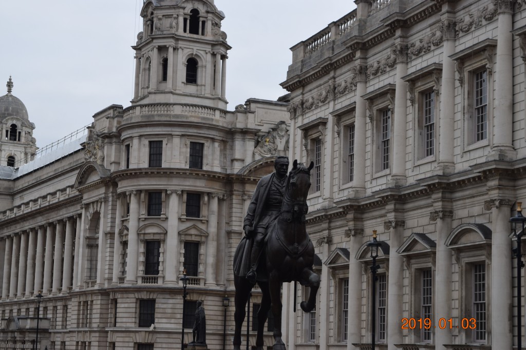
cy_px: 175
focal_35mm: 82
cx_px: 263
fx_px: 1205
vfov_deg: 16.5
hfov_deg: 24.6
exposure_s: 1/250
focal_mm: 55
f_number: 8
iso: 400
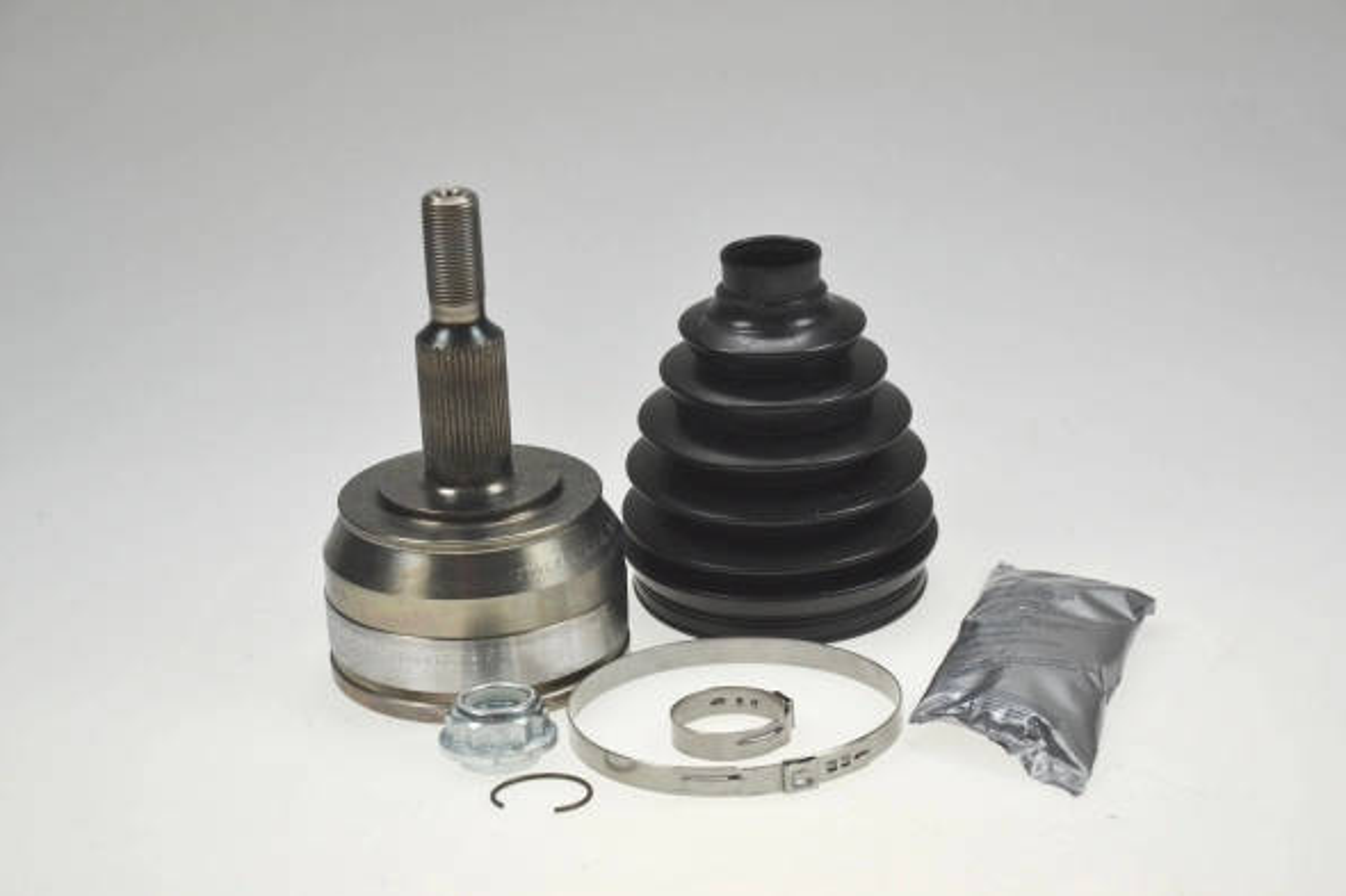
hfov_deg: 23.1
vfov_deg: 15.5
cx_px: 679
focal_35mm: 88
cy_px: 451
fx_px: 3289
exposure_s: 1/250
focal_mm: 58
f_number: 5.6
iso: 125
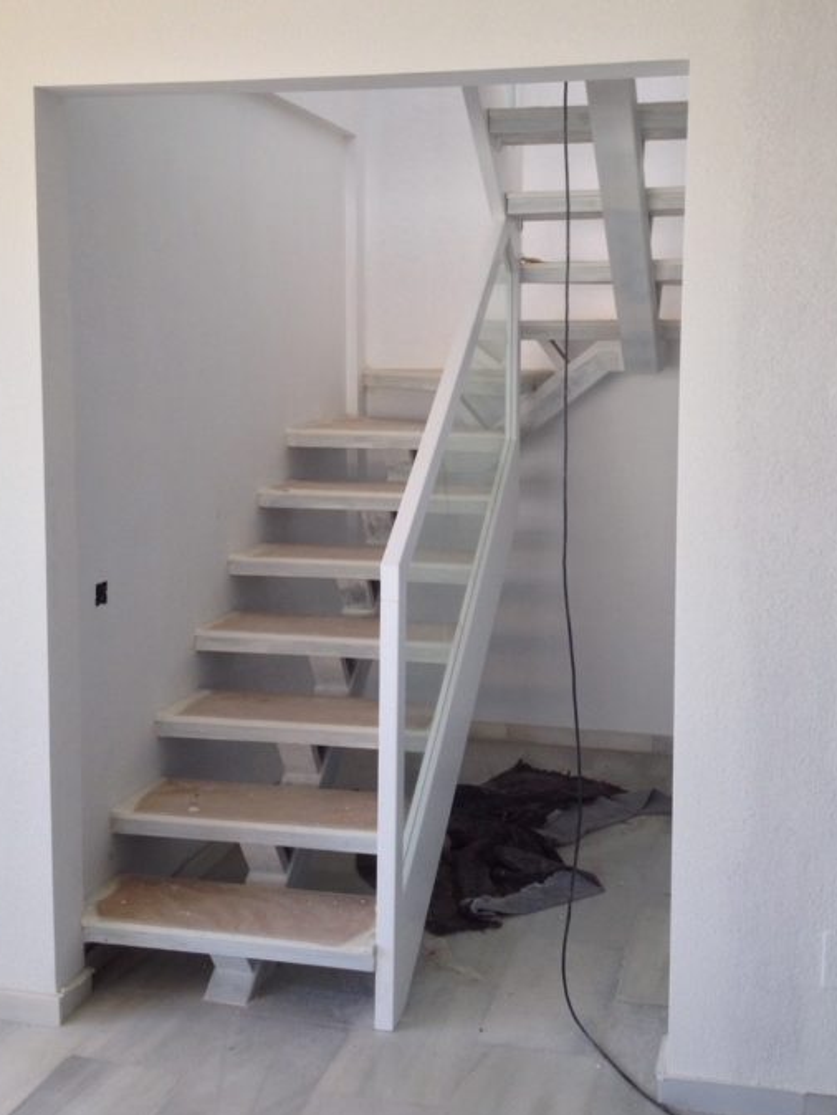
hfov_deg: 32.2
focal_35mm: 45
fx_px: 1450
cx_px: 433
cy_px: 466
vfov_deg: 41.9
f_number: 2.4
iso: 64
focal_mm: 4.28
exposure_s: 1/120
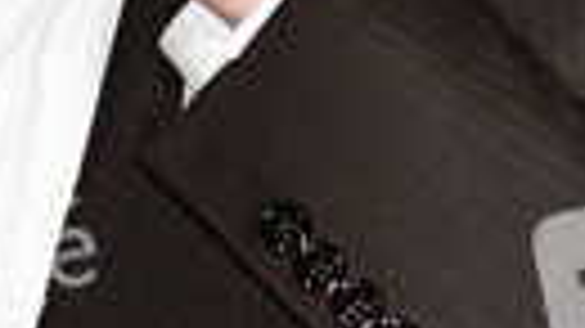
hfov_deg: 2.2
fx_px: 15040
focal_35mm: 970
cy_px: -413
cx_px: -2
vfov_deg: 1.2
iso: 320
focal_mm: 200
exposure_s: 1/200
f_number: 4.5
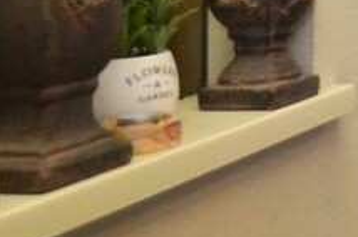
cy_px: -150
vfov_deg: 13.3
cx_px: 861
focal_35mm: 95
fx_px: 943
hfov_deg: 14.3
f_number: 3.5
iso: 720
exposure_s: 1/60
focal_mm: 10
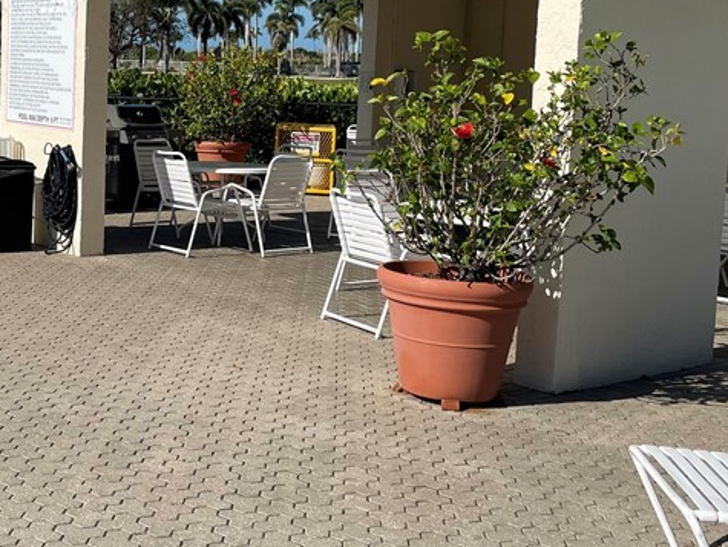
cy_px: 175
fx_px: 1179
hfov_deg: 33.2
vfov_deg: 26.0
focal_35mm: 56
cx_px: 127
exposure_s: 1/5291
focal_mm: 4.2
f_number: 1.6
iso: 32
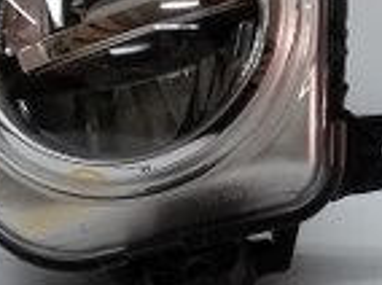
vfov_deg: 11.3
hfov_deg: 14.7
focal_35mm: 131
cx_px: 422
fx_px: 1443
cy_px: 118
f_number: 2.2
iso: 80
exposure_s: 1/33
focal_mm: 3.3
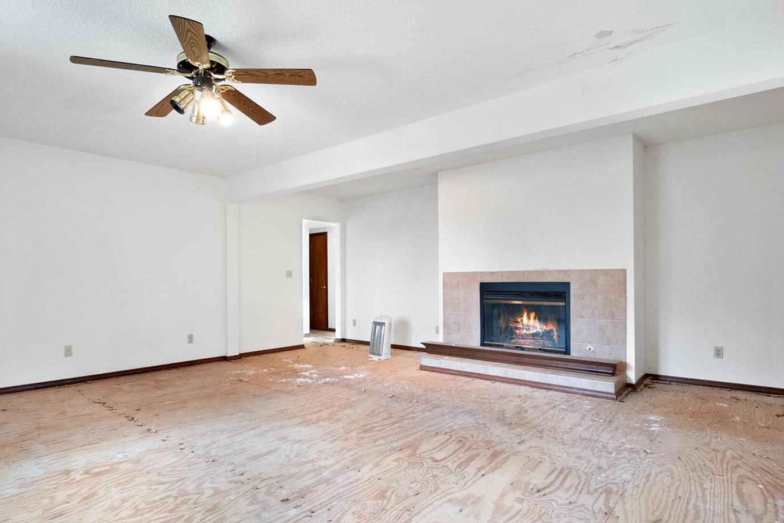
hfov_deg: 80.8
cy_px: 283
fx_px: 457
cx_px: 343
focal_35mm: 21
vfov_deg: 59.4
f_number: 8
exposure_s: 1/1.25
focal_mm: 9
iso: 400
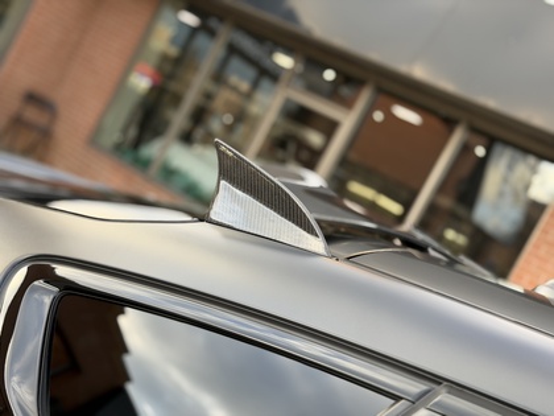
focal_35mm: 48
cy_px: 208
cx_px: 277
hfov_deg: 39.7
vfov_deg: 30.3
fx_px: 768
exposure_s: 1/210
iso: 50
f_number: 1.78
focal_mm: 6.76
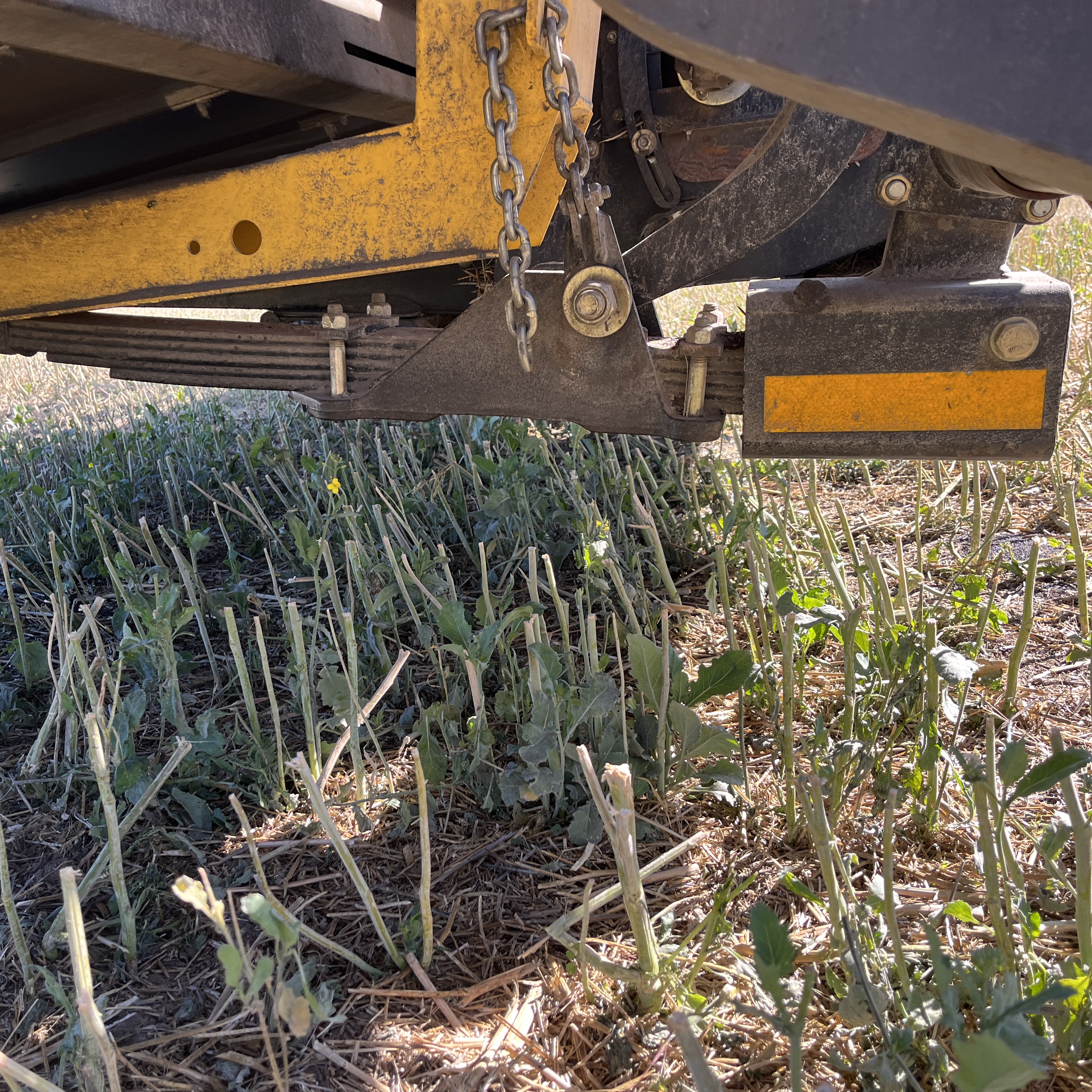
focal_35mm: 31
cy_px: 551
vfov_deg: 52.5
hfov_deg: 52.4
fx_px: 1106
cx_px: 485
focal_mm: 5.1
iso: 50
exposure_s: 1/355
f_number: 1.6
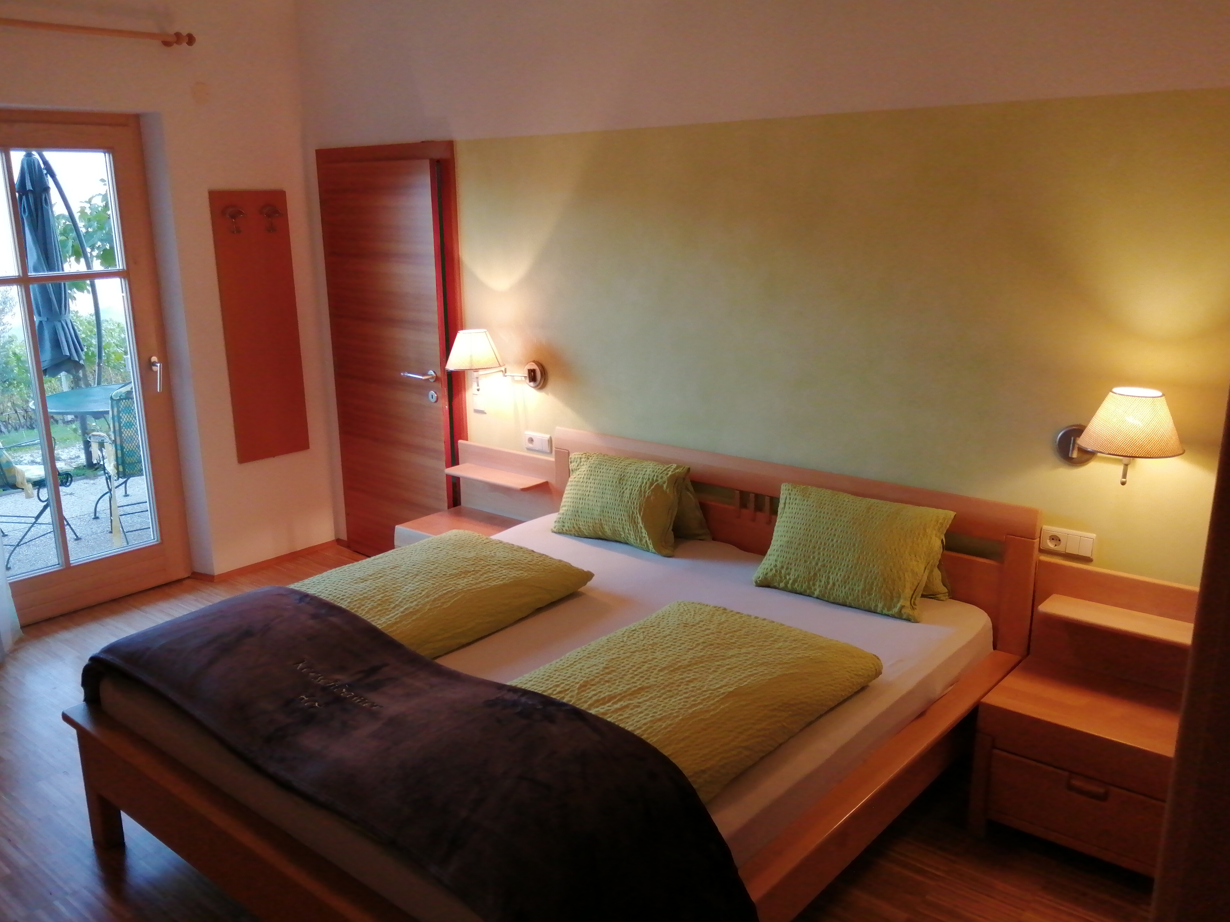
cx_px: 577
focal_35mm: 28
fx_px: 995
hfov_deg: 63.4
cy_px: 479
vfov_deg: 49.7
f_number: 1.8
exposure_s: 1/100
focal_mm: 3.6
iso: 160
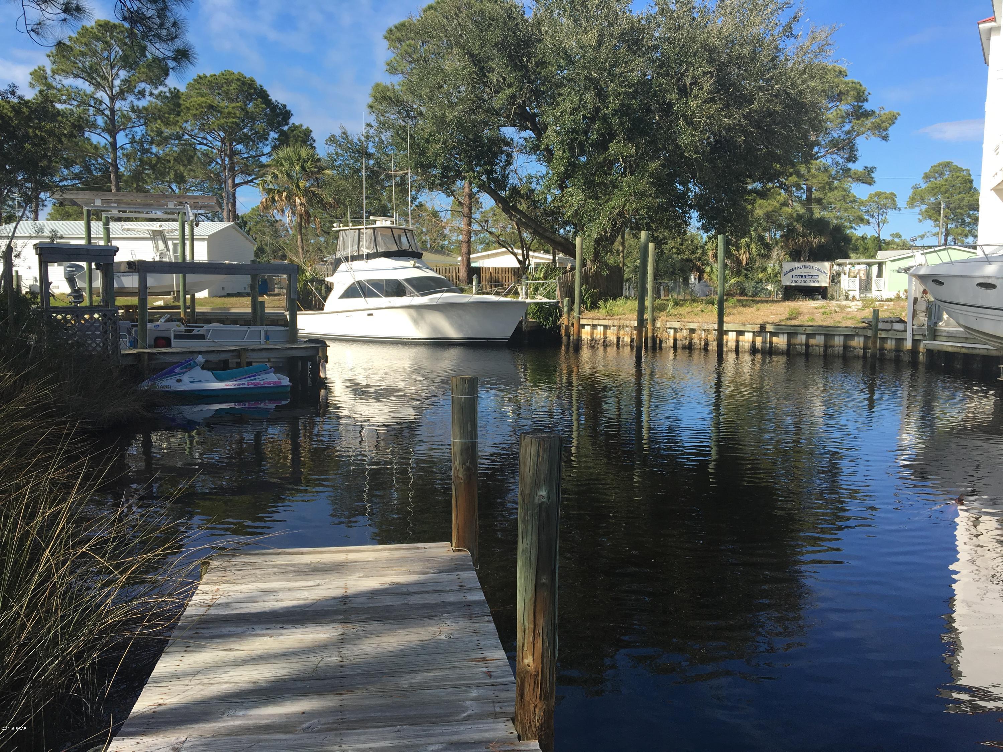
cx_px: 502
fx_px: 840
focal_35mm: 29
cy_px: 376
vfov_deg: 48.2
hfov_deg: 61.7
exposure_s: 1/962
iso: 25
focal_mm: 4.15
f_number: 2.2
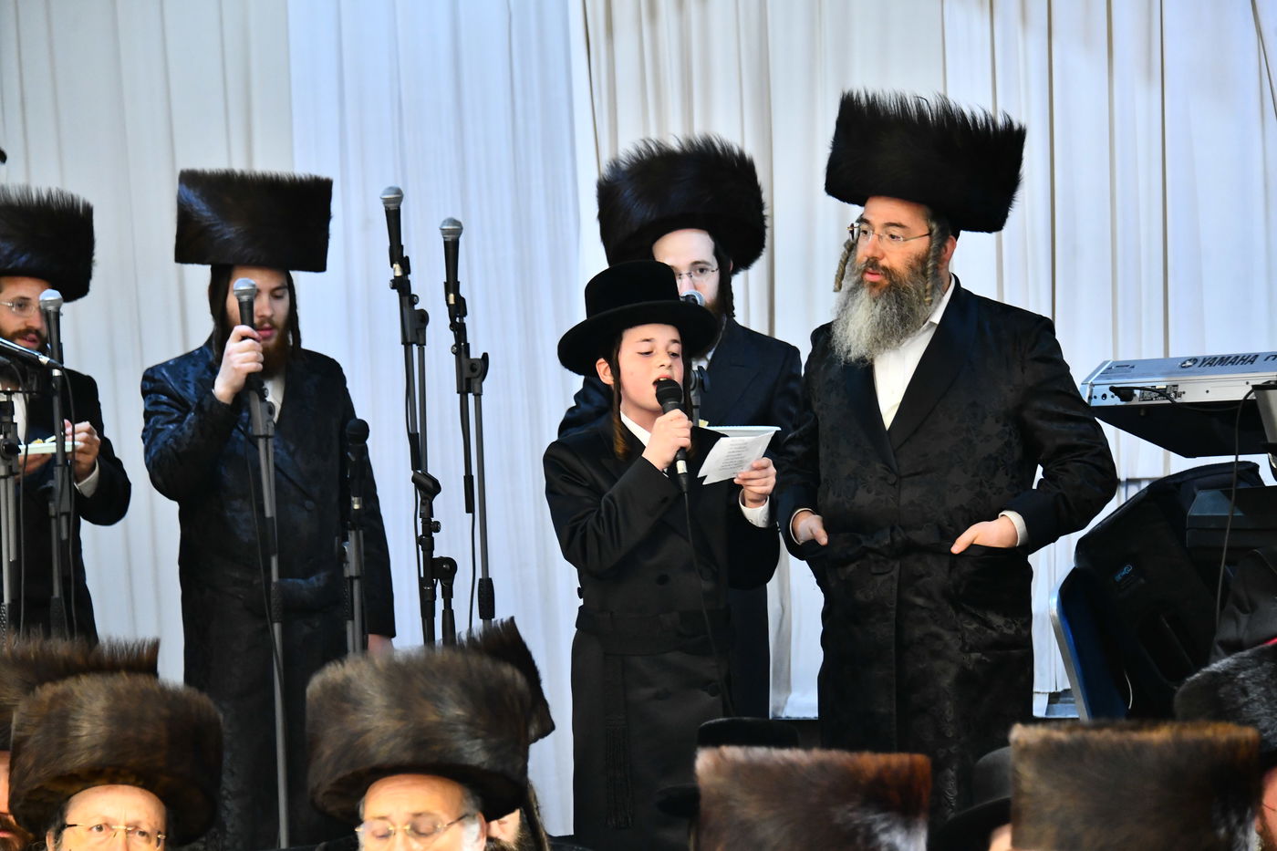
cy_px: 426
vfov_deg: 10.2
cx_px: 638
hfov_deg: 15.2
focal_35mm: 135
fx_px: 4788
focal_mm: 135
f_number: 5.6
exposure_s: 1/125
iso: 3200
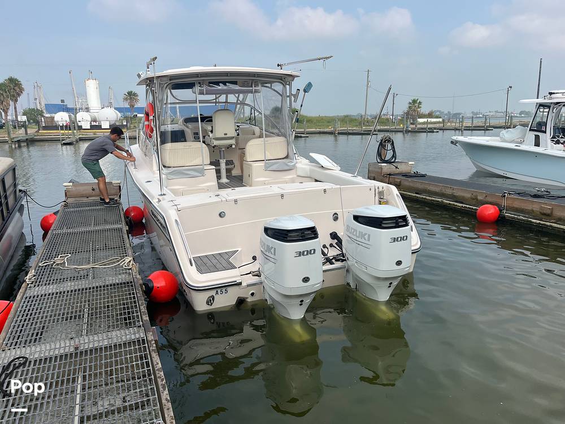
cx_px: 282
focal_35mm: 26
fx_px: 424
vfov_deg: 53.1
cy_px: 212
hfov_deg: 67.3
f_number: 1.6
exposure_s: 1/2632
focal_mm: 5.1
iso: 50
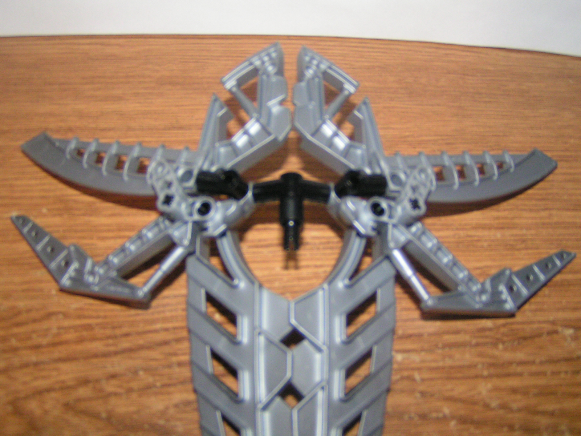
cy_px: 218
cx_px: 290
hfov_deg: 49.0
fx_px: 638
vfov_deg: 37.7
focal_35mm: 38
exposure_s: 1/40
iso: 200
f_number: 2.8
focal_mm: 5.8
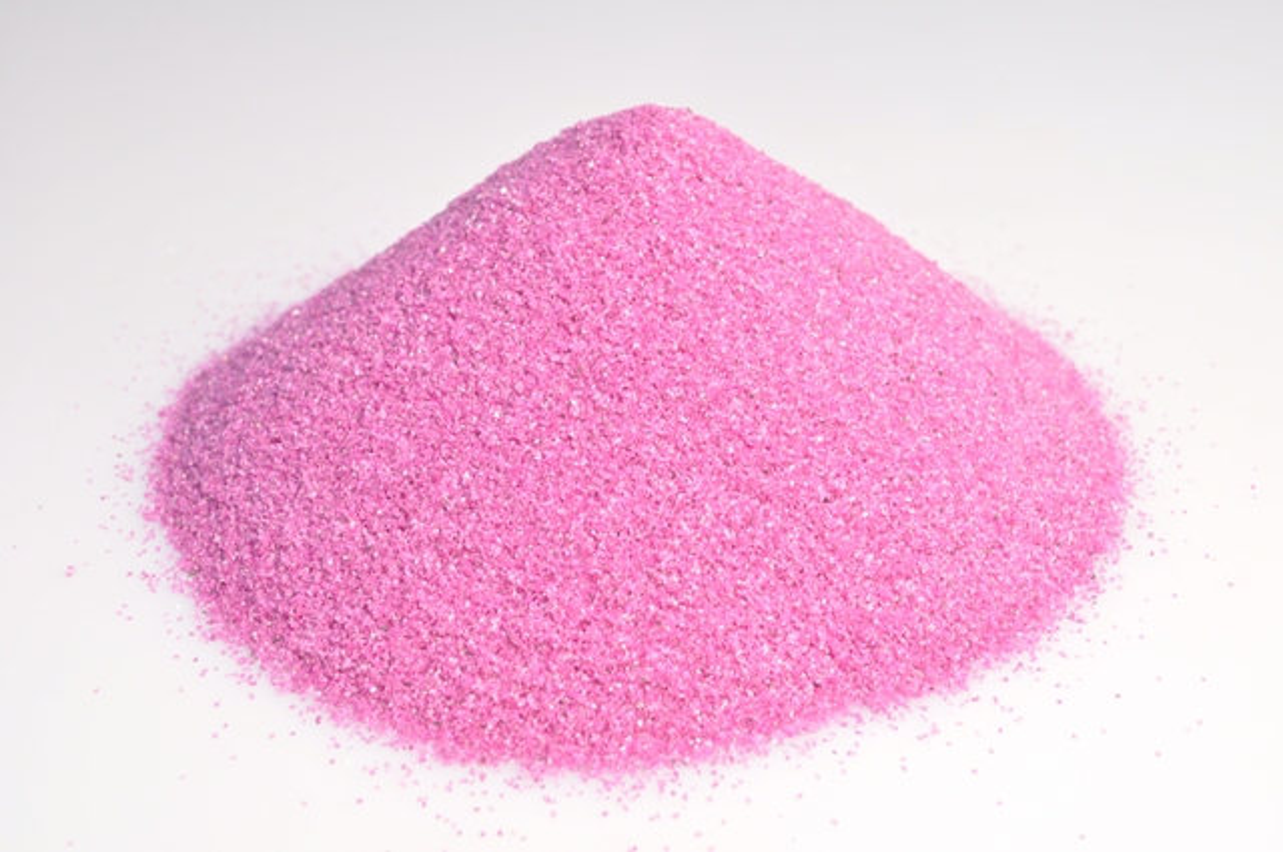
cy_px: 426
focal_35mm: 48
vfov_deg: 28.0
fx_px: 1708
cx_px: 642
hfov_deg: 41.2
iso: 200
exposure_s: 1/6
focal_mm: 32
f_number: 8
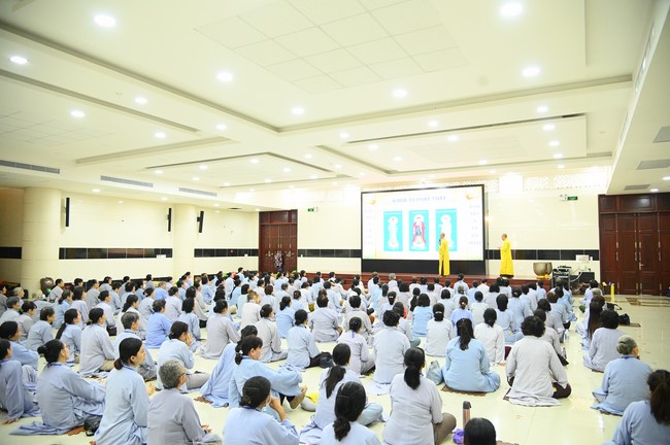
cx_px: 335
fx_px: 446
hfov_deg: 73.8
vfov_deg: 53.0
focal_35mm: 24
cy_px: 222
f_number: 4
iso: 6400
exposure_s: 1/160
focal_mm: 24
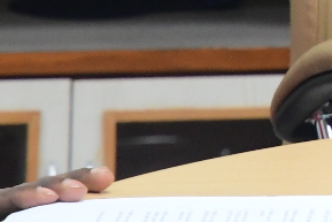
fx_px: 6209
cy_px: -381
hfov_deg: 3.0
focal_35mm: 673
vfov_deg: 2.0
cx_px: 893
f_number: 6.3
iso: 2000
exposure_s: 1/50
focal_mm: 80
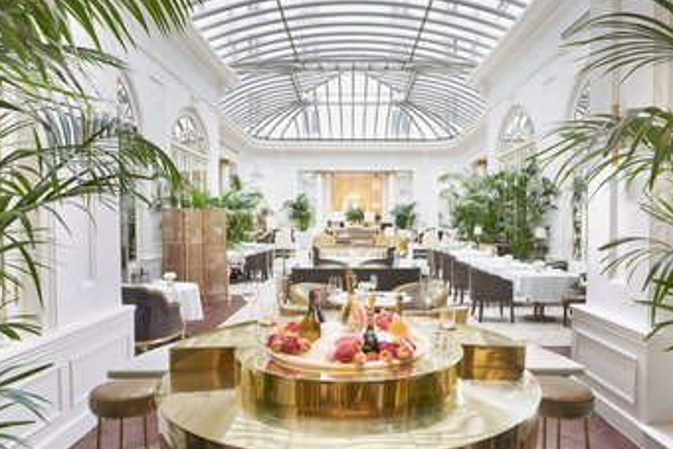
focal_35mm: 24
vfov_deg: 53.1
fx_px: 449
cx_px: 352
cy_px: 243
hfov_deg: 73.7
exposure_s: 1/1.25
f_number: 9
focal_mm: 17
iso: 100
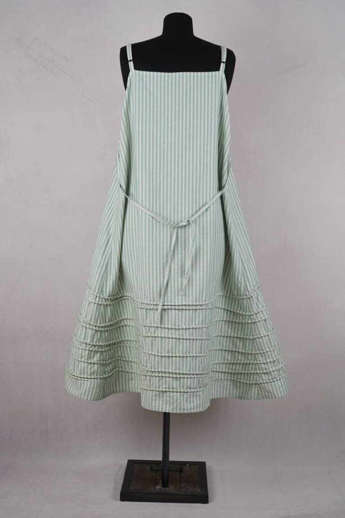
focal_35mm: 46
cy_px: 259
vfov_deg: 42.7
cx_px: 172
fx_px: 661
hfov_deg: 29.2
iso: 50
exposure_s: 1/13
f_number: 6.3
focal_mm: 46
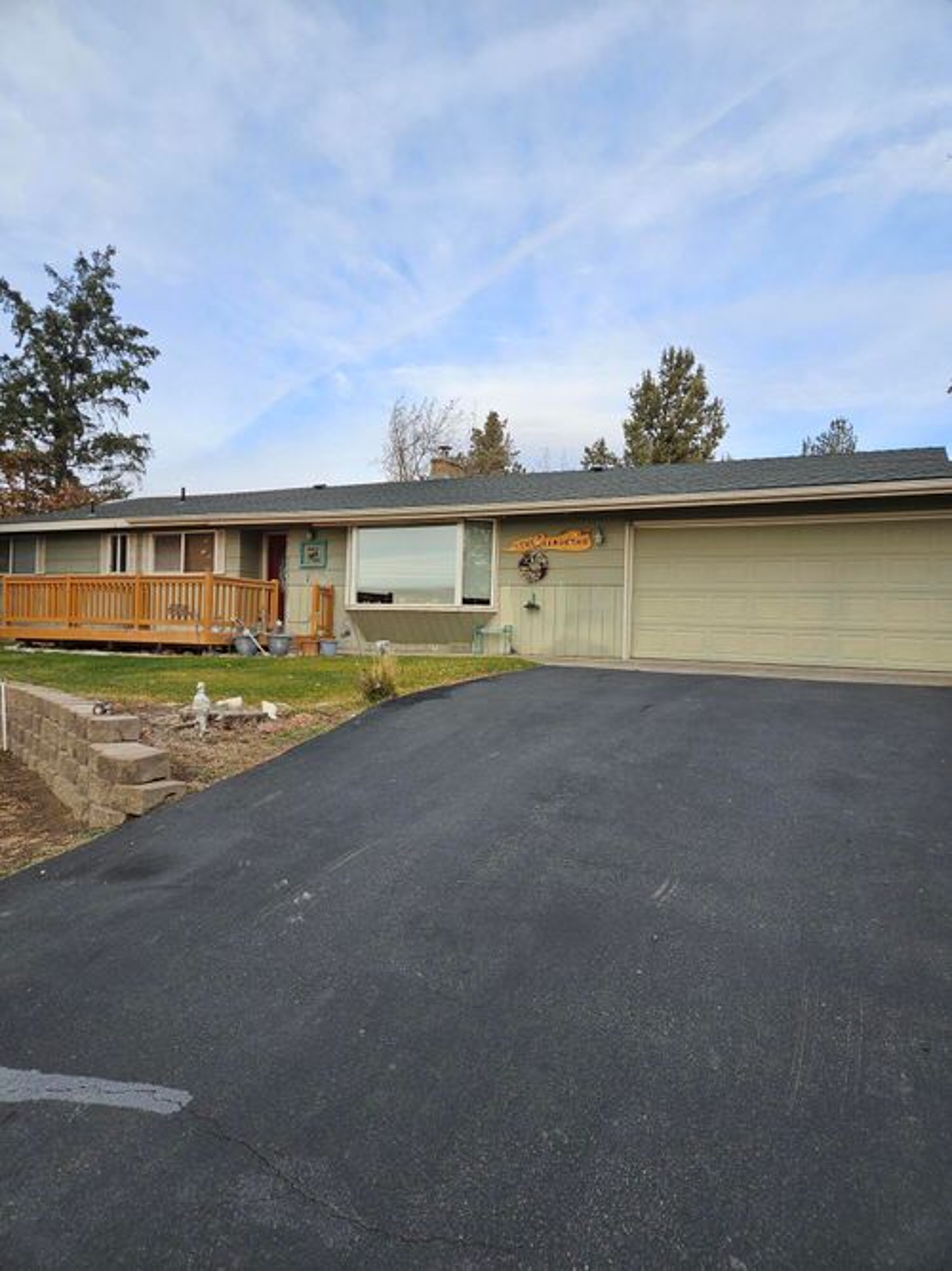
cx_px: 476
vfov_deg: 73.9
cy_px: 636
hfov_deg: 58.9
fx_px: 844
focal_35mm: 23
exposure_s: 1/514
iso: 25
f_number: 1.8
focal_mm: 5.4
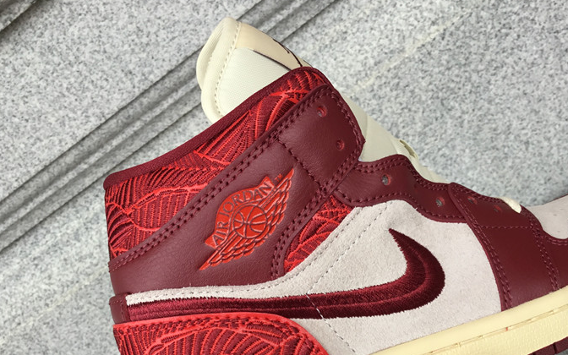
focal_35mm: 44
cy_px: 266
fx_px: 681
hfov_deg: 45.2
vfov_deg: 28.8
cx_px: 311
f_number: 2.4
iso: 32
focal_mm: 3.3
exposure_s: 1/50
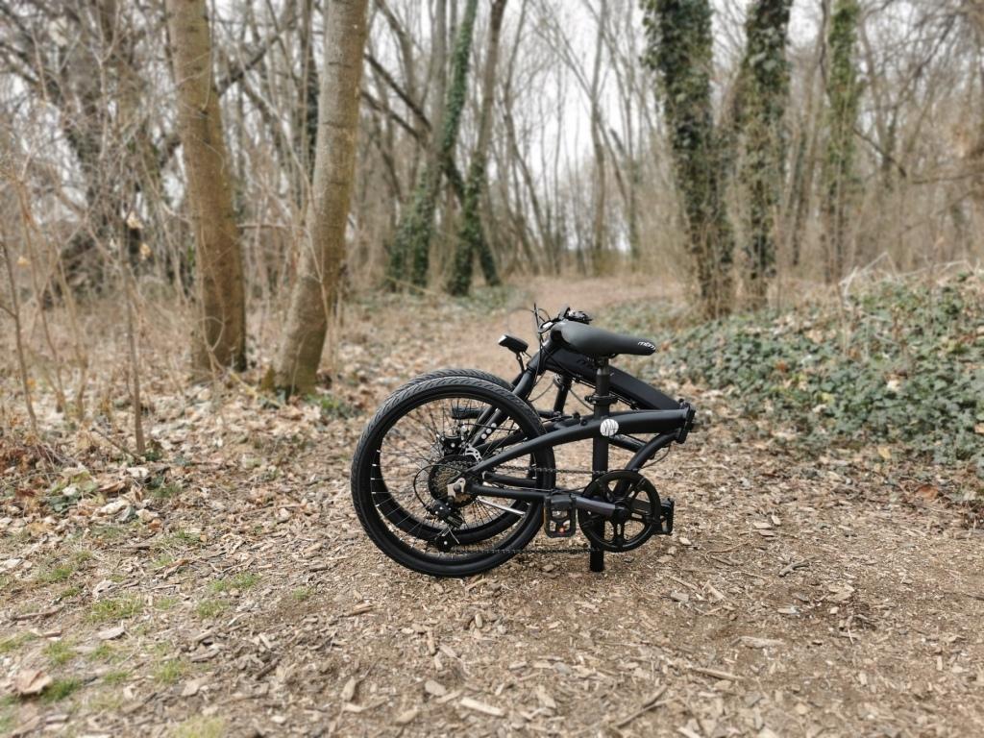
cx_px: 492
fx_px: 768
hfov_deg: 65.3
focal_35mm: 27
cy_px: 369
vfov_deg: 51.4
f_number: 4
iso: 50
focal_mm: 5.56
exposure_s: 1/529
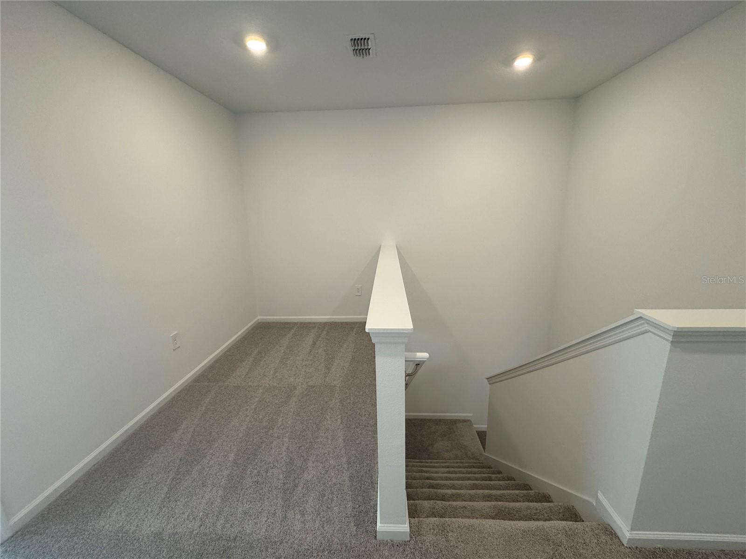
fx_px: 302
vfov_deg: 85.7
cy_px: 280
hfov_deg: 102.1
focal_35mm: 14
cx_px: 373
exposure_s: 1/120
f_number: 2.2
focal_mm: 2.22
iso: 200
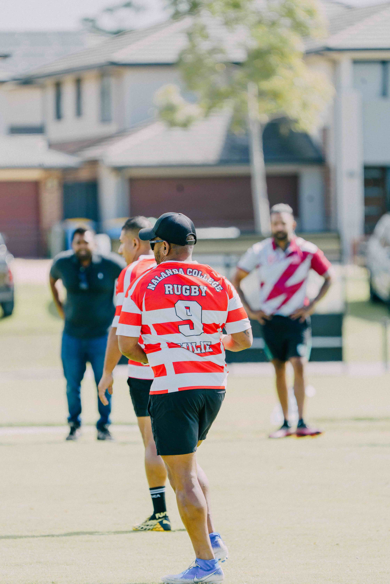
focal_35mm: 400
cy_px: 292
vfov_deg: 5.2
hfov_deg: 3.4
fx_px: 6499
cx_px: 195
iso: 250
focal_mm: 400
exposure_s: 1/400
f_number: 6.3
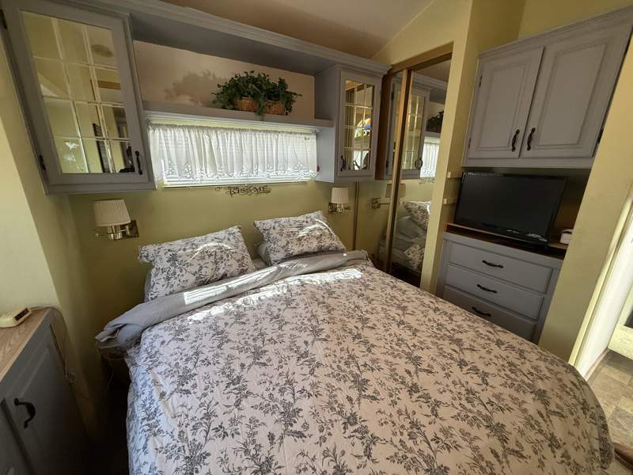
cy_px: 238
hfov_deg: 102.1
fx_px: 256
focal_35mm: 14
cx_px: 316
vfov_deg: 85.7
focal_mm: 2.22
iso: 250
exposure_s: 1/120
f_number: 2.2
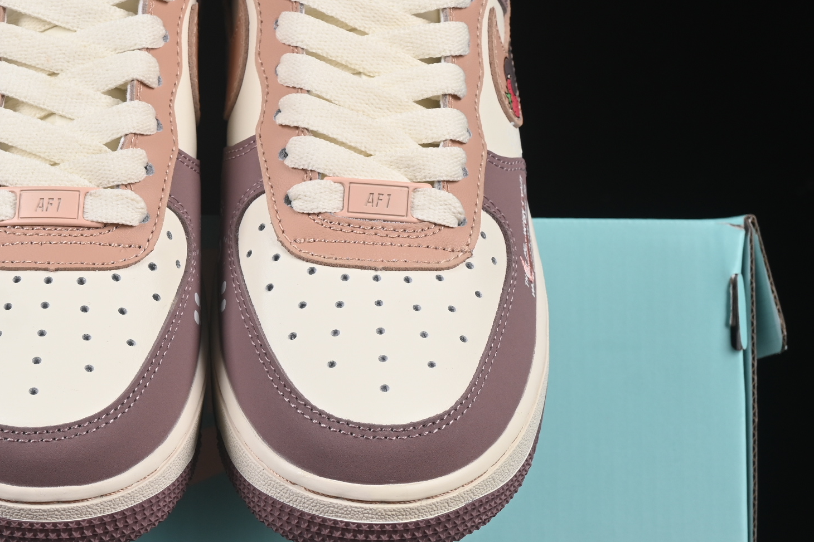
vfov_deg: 9.6
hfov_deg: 14.3
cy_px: 233
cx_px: 190
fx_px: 3233
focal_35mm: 143
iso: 160
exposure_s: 1/80
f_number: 8
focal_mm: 50
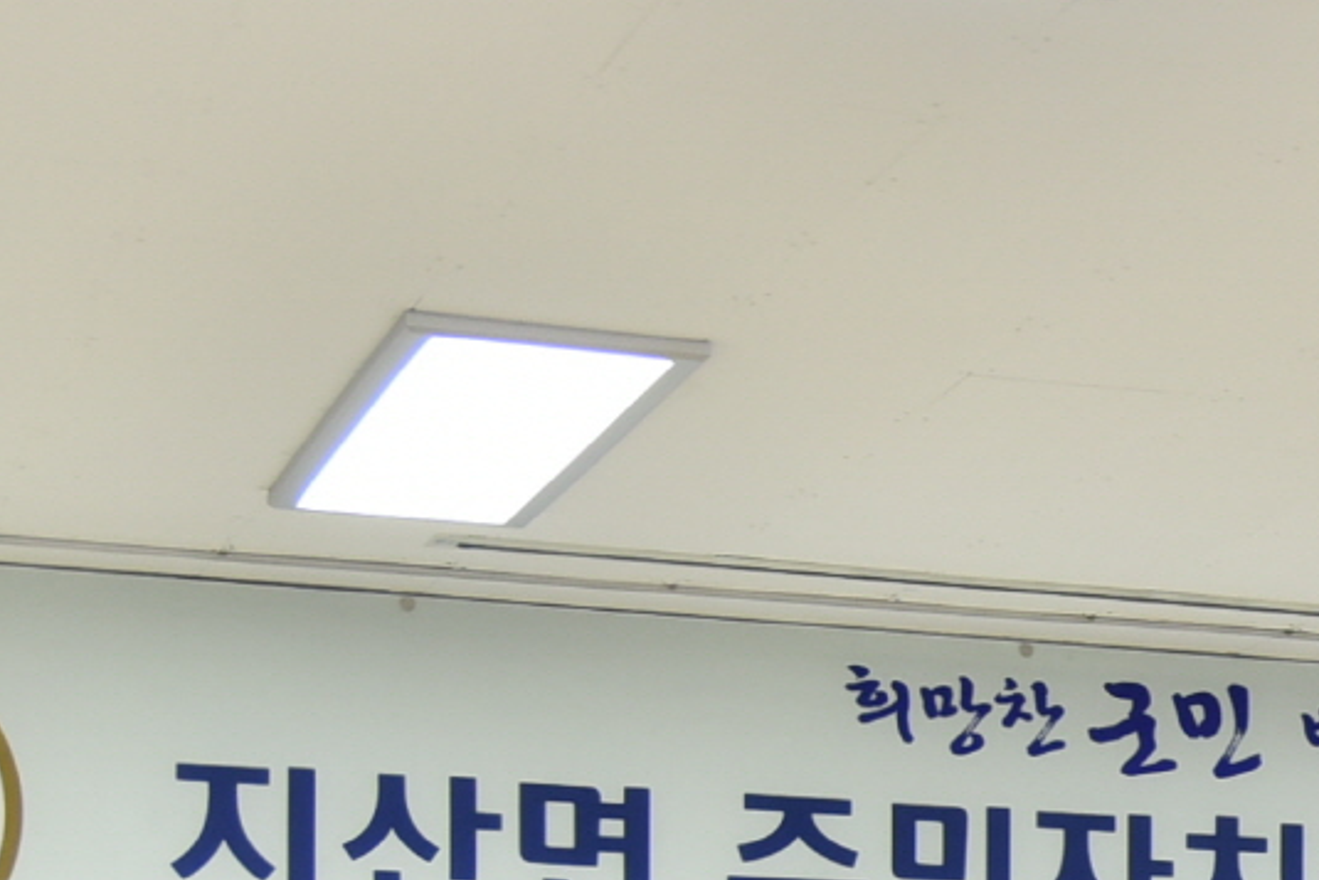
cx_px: 2599
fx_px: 5094
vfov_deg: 9.5
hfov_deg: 12.9
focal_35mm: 139
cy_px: 1404
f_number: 4
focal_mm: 31
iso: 640
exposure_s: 1/125
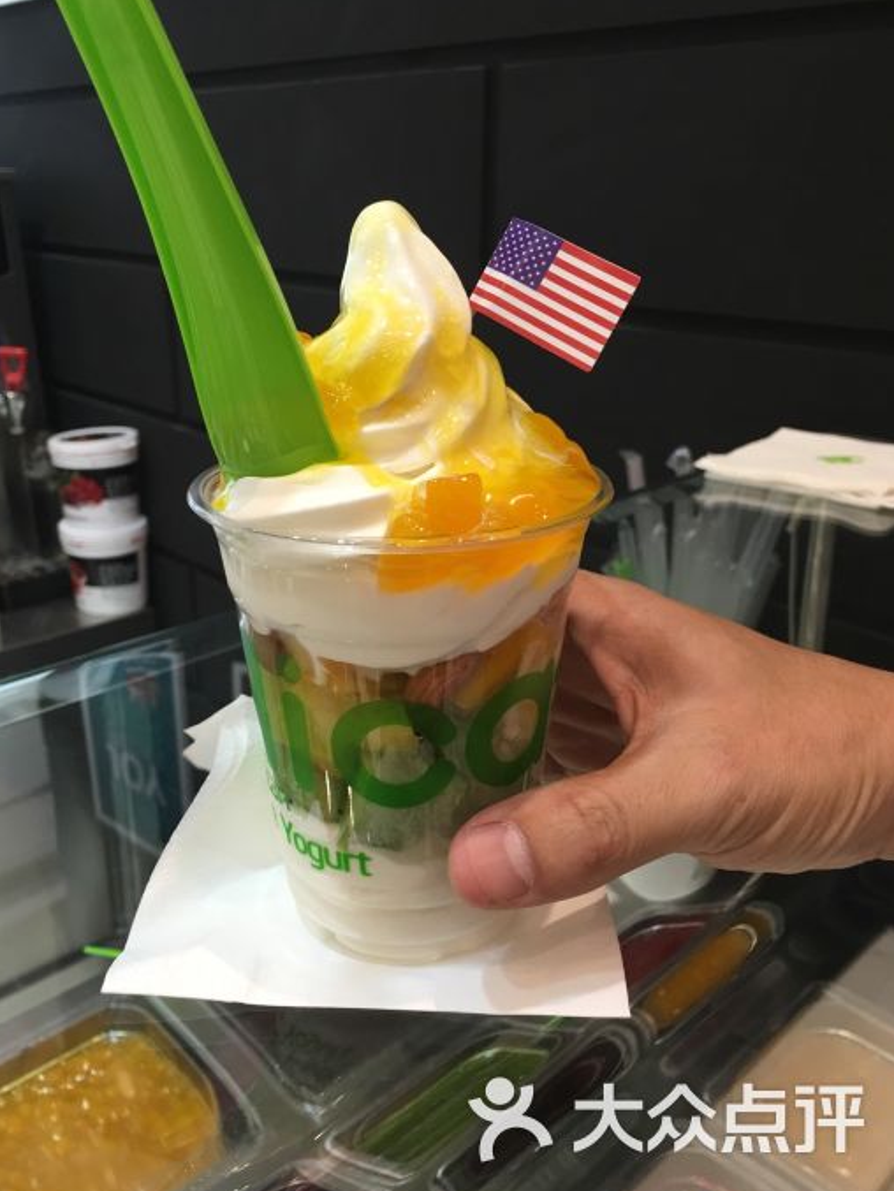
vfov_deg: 60.0
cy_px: 595
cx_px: 448
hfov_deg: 46.8
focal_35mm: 30
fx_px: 1033
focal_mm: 4.15
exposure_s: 1/17
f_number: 2.2
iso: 40
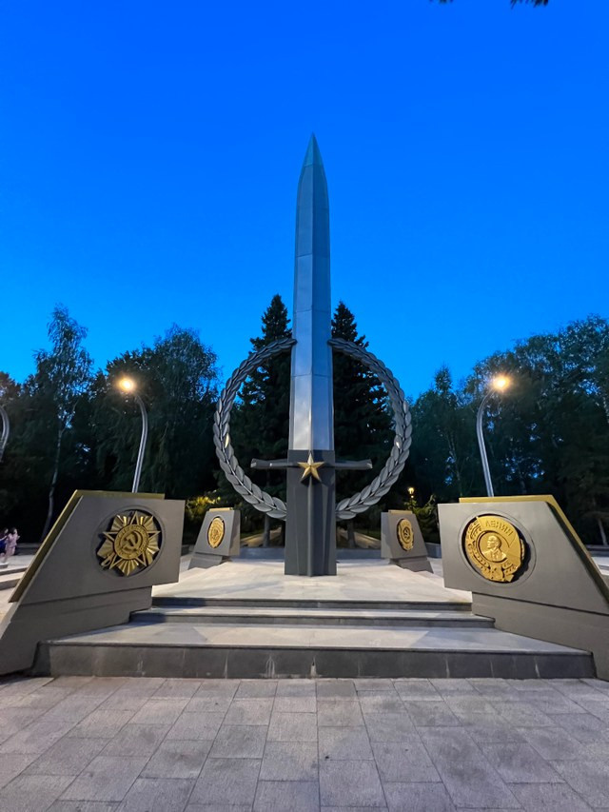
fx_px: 305
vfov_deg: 106.2
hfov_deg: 89.9
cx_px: 304
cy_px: 406
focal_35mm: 13
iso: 1000
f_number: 1.8
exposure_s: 1/56
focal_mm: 1.57
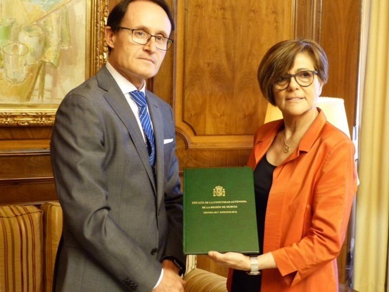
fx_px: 663
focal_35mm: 59
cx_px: 194
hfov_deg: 32.7
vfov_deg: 24.8
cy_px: 146
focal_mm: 10.5
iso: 400
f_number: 2.8
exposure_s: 1/15
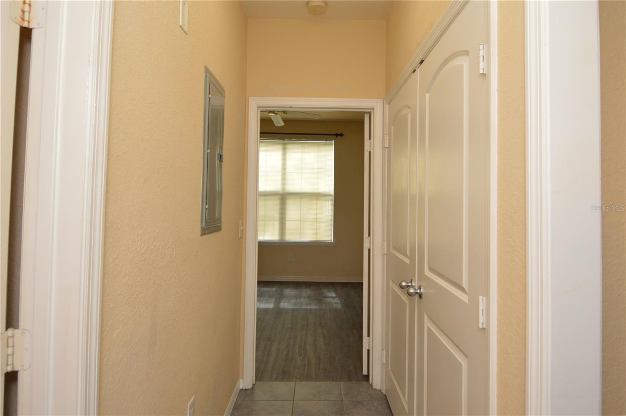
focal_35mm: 18
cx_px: 313
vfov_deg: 67.3
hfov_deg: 90.1
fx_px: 313
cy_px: 208
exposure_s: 1/60
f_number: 4
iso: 450
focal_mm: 12
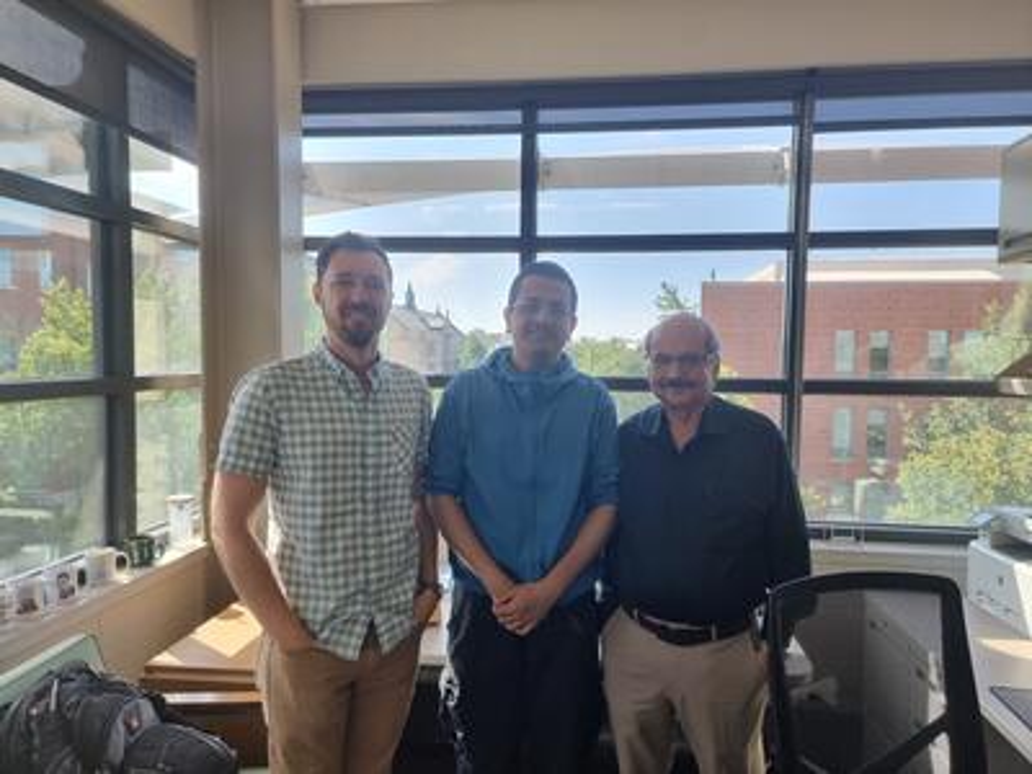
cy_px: 387
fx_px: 716
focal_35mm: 24
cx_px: 516
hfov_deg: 71.6
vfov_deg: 56.8
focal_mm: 6.7
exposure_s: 1/120
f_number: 1.8
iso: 50
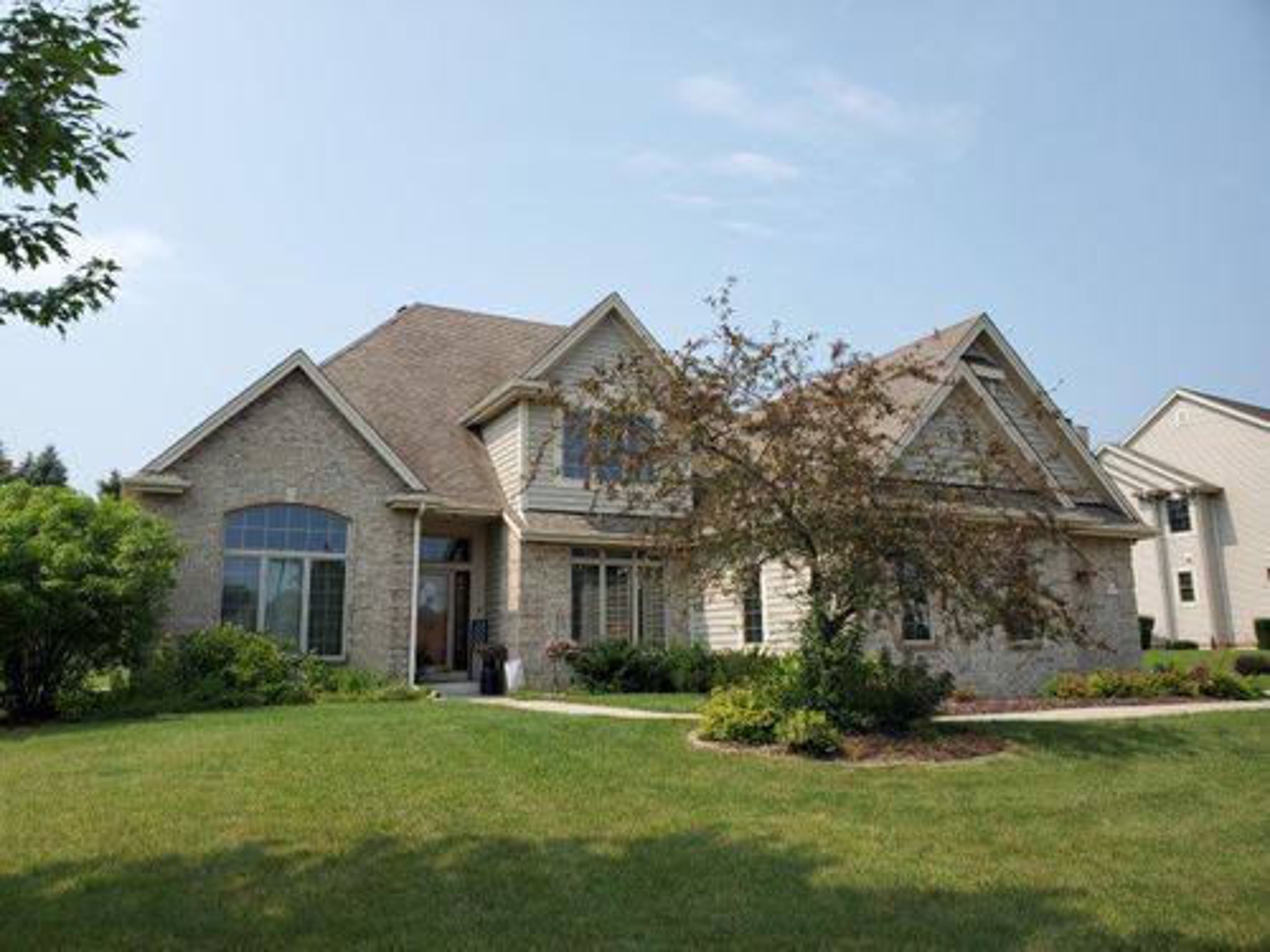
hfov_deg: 67.3
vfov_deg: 53.1
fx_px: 954
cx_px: 635
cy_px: 476
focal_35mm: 26
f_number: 2.4
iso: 50
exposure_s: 1/1215
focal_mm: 4.3
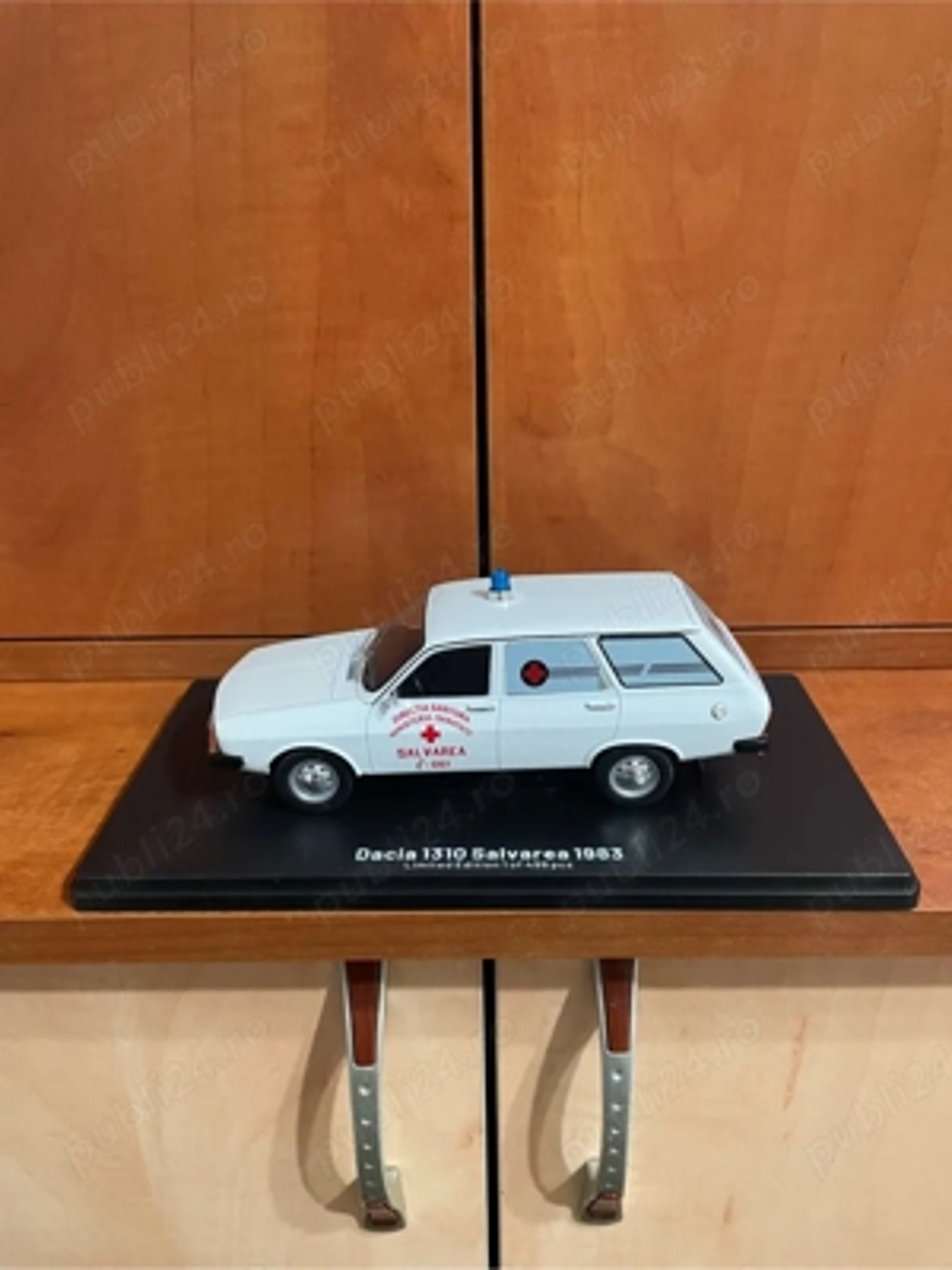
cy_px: 635
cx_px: 476
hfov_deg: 53.1
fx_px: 953
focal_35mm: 26
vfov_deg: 67.3
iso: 400
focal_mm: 4.2
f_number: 1.6
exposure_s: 1/50
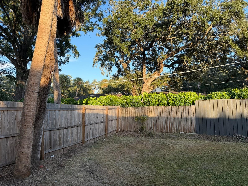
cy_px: 93
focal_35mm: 24
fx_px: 172
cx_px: 124
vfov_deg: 56.8
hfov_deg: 71.6
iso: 100
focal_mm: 6.76
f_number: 1.78
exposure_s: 1/878
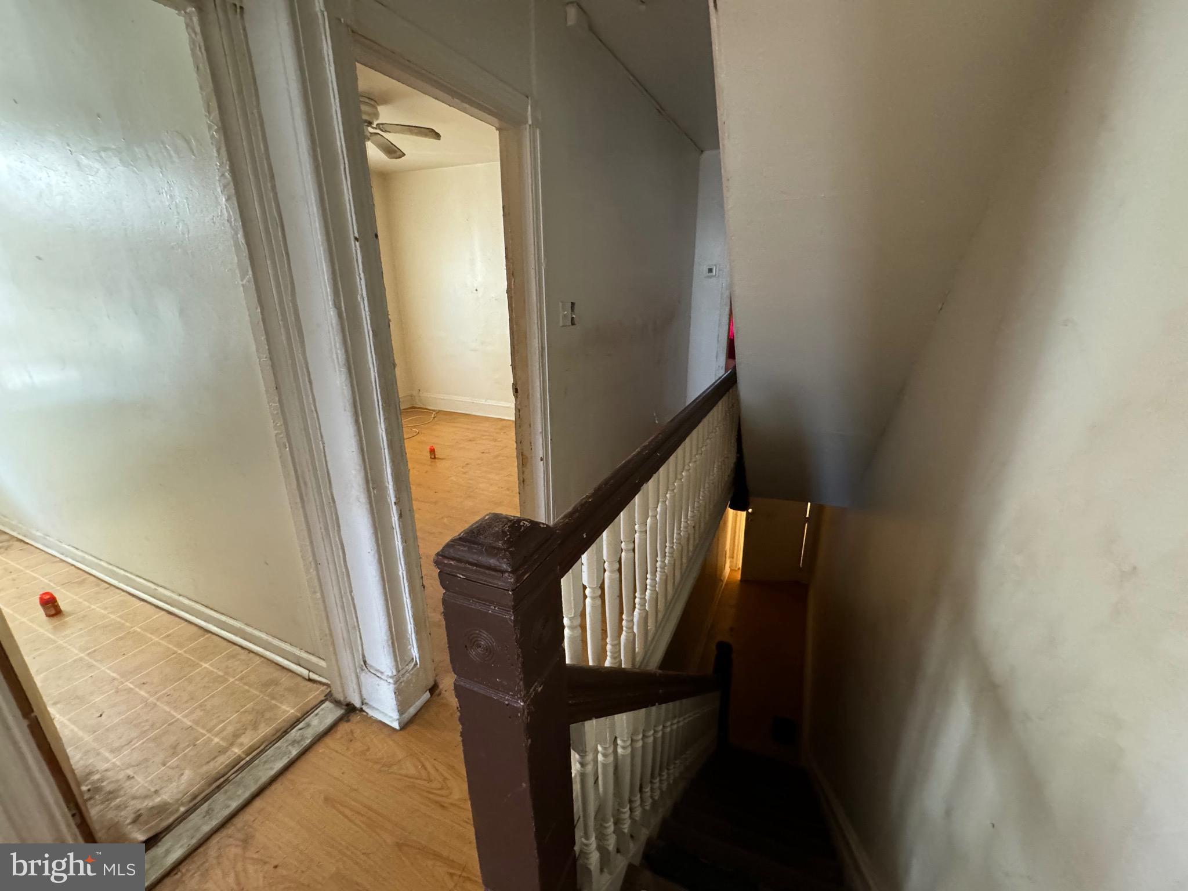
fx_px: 480
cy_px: 446
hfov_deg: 102.1
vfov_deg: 85.7
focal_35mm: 14
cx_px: 594
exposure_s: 1/60
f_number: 2.2
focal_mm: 2.22
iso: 1000
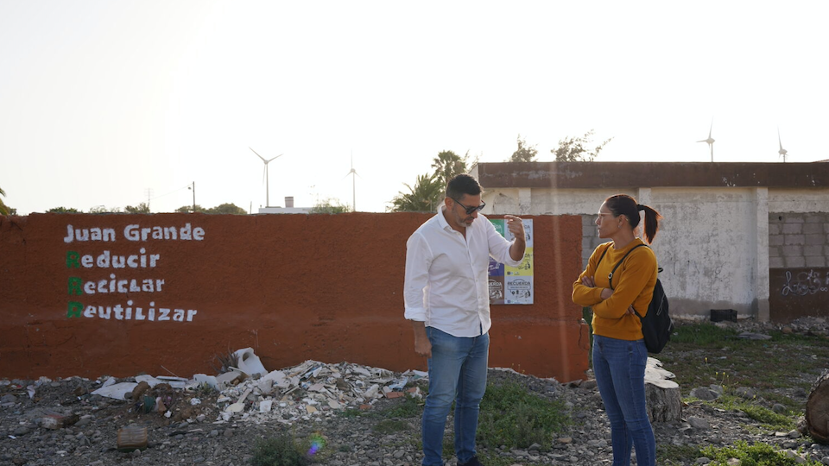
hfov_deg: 62.6
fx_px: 681
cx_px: 416
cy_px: 247
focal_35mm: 31
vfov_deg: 37.8
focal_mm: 29
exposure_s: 1/200
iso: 100
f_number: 7.1
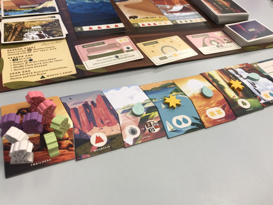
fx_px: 221
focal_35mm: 28
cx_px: 136
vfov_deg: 49.7
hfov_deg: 63.4
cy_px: 102
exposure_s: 1/50
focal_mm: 3.99
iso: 25
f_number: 1.8
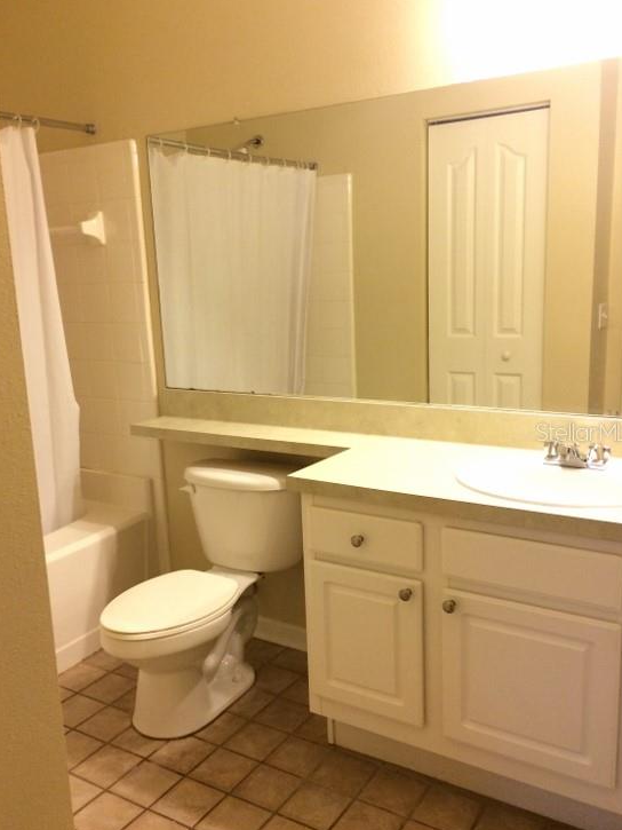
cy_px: 432
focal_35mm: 32
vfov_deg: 56.8
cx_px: 301
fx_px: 766
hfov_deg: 44.2
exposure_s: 1/30
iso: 125
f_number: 2.2
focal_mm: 4.15
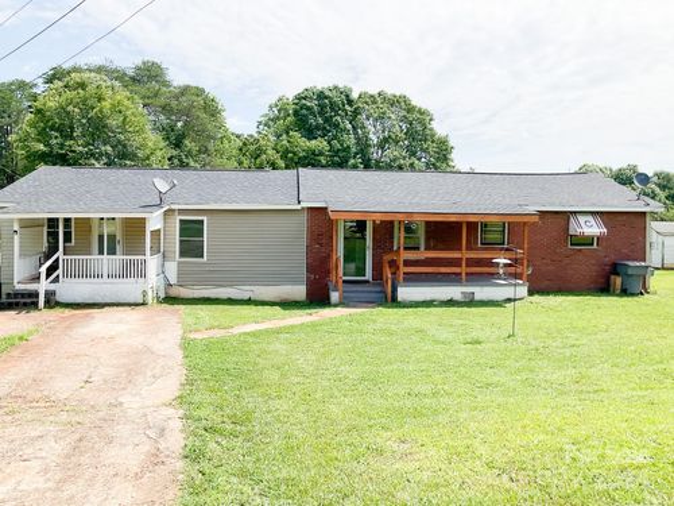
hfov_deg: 61.7
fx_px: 565
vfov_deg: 48.2
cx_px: 337
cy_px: 253
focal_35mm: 29
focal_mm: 3
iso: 16
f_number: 1.8
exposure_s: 1/2800
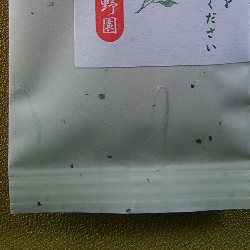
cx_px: 145
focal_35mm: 68
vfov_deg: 23.1
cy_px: -56
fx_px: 556
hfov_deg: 25.3
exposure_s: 1/59
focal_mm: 4.06
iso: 50
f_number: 1.94
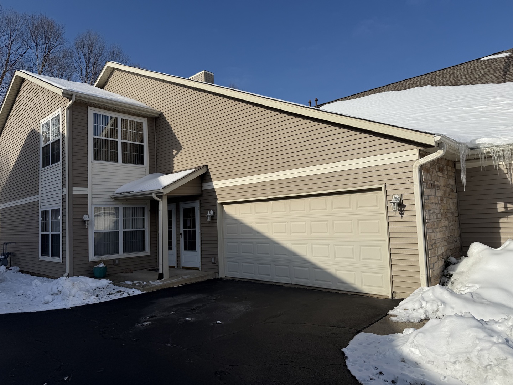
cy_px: 192
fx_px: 356
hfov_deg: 71.6
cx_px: 256
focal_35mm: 24
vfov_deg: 56.8
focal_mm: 6.76
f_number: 1.78
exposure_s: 1/11905
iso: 80
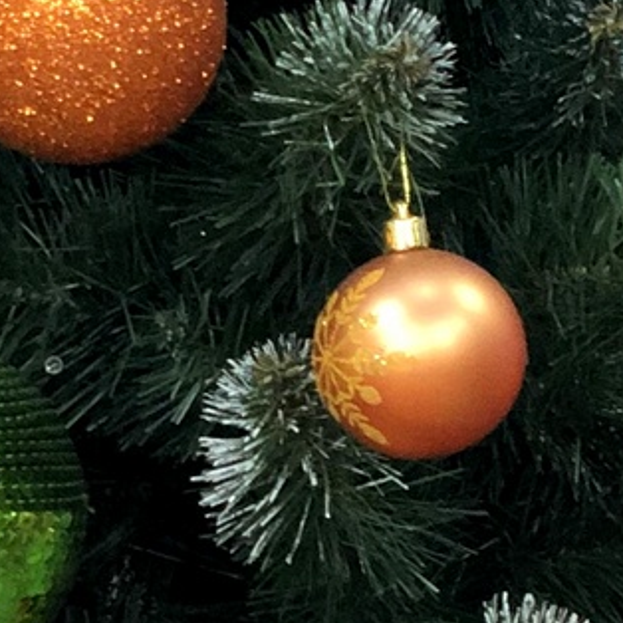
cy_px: 12
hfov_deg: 5.8
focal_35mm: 293
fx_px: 5966
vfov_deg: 6.0
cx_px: 1272
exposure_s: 1/33
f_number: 2.4
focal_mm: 6
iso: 125
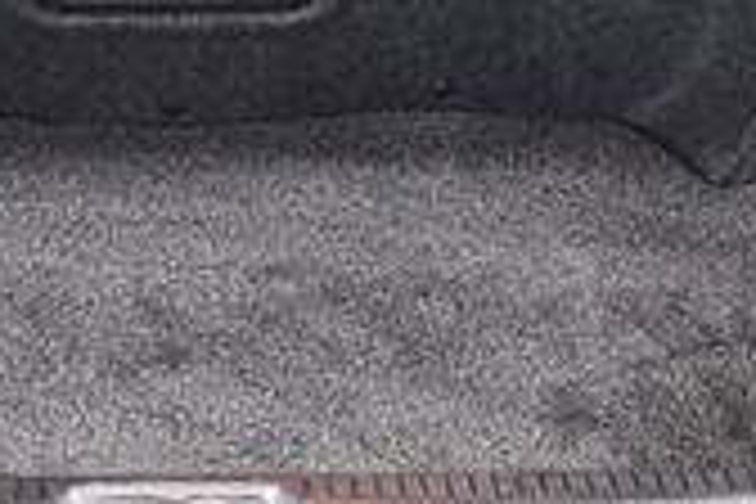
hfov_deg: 14.9
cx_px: 162
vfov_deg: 9.9
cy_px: -117
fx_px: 2877
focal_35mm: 137
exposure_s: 1/60
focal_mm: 18
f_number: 3.5
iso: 4500
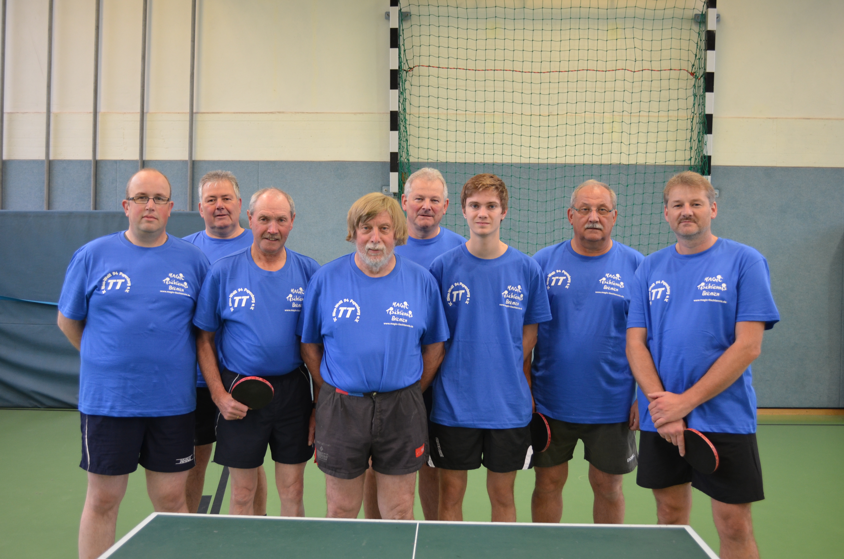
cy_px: 280
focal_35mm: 36
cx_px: 422
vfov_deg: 36.7
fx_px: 842
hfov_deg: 53.2
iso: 450
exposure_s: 1/60
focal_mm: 24
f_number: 4
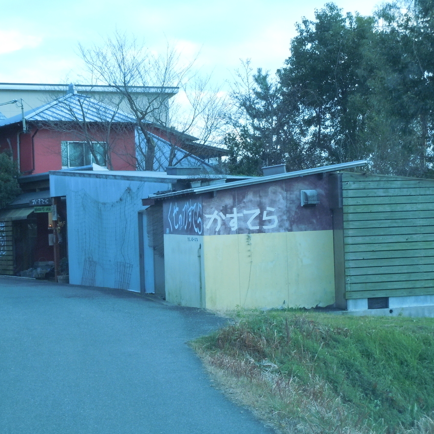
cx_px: 162
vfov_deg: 23.1
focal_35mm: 75
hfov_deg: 23.0
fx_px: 1064
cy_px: 218
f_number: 5
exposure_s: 1/125
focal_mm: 11.2
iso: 320
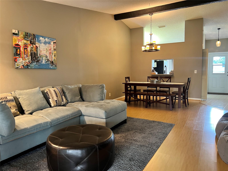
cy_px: 86
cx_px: 114
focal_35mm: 26
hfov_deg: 67.3
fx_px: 171
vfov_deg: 53.1
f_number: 1.5
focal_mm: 5.7
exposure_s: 1/60
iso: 400
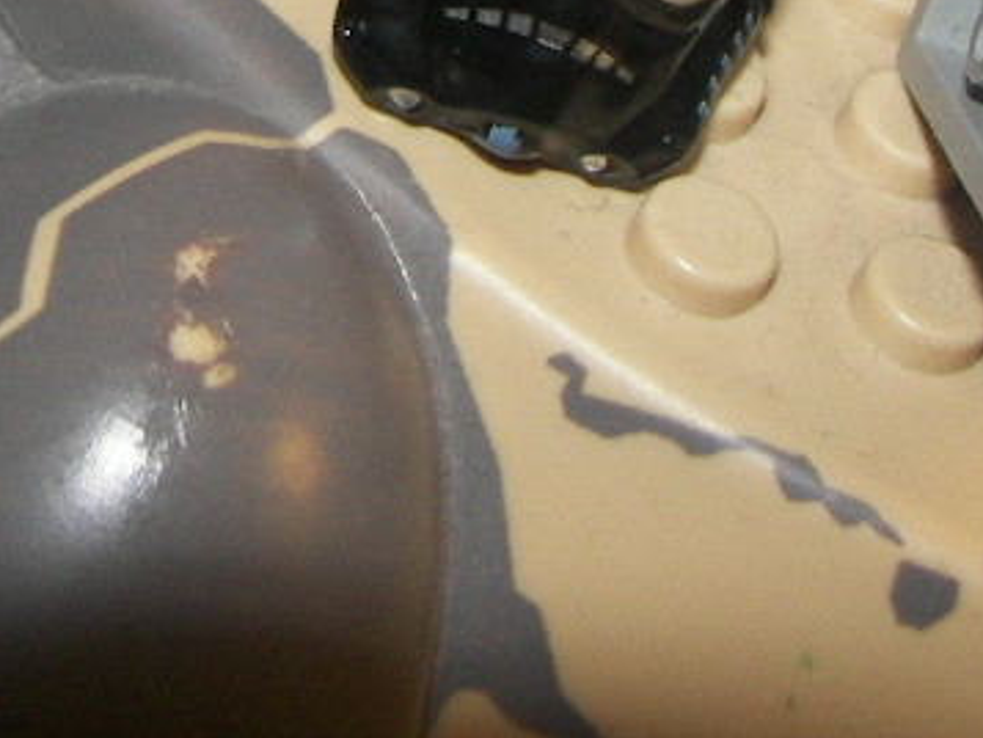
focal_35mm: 129
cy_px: -273
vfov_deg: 11.2
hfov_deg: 15.3
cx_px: 350
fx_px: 3664
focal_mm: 6
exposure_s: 1/30
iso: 100
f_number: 2.8
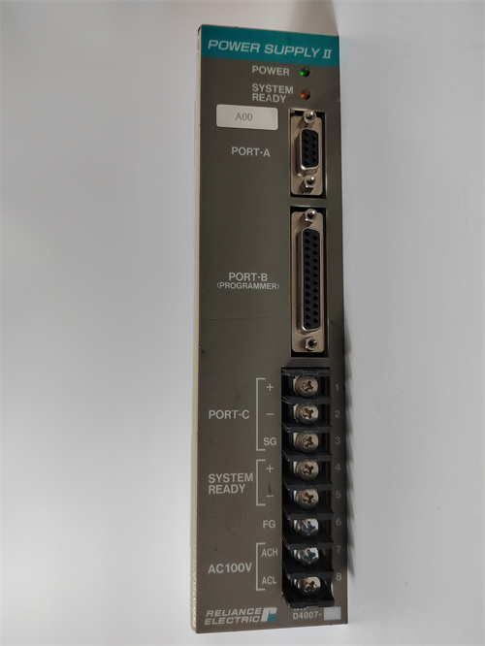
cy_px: 323
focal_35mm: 23
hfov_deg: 58.9
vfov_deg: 73.9
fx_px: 429
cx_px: 242
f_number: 1.9
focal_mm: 5.52
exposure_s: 1/120
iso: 388
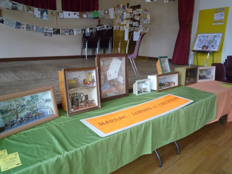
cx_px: 116
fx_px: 168
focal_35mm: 25
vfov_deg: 54.9
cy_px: 87
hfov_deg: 69.4
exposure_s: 1/30
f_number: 2.8
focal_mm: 4.4
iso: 400
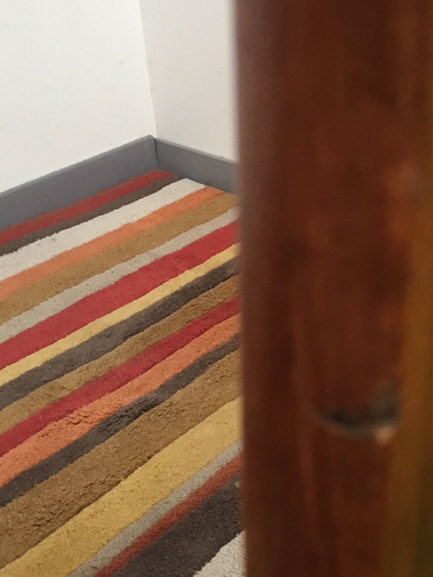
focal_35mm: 50
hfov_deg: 28.6
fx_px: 834
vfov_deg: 38.2
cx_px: 334
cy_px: 311
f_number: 2.2
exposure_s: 1/33
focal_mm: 4.15
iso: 200
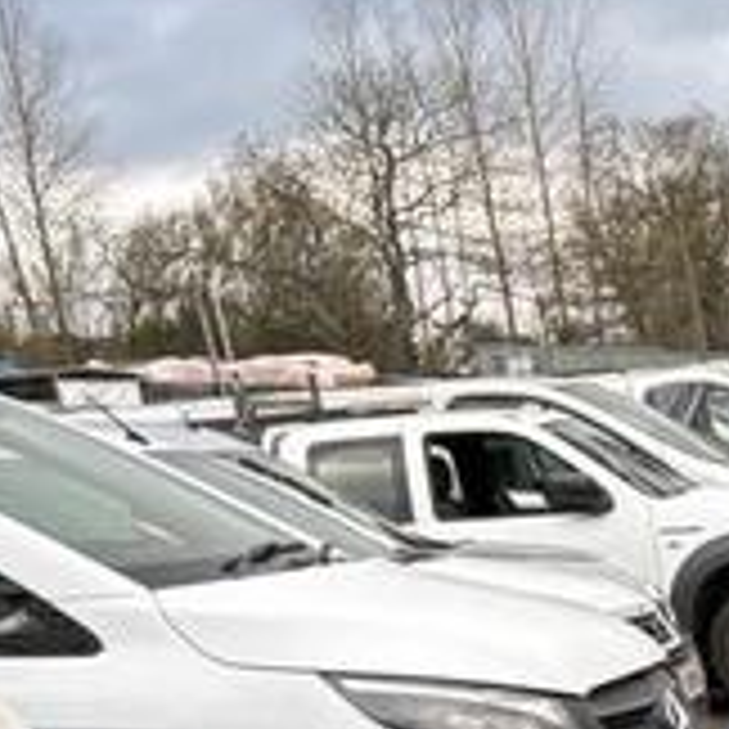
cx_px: 1858
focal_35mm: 127
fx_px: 3026
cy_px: 1233
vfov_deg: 12.7
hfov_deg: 11.1
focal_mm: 5.96
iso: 40
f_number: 1.6
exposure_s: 1/189
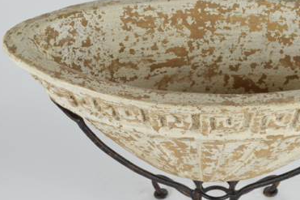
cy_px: 118
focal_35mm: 88
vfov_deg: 15.5
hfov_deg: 23.0
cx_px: 216
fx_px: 733
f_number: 10
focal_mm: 34
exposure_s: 1/125
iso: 800
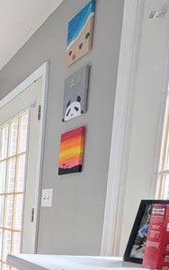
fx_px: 265
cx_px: -133
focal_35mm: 36
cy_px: 242
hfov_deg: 22.1
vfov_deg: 48.4
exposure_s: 1/120
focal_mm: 2.23
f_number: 1.95
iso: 36
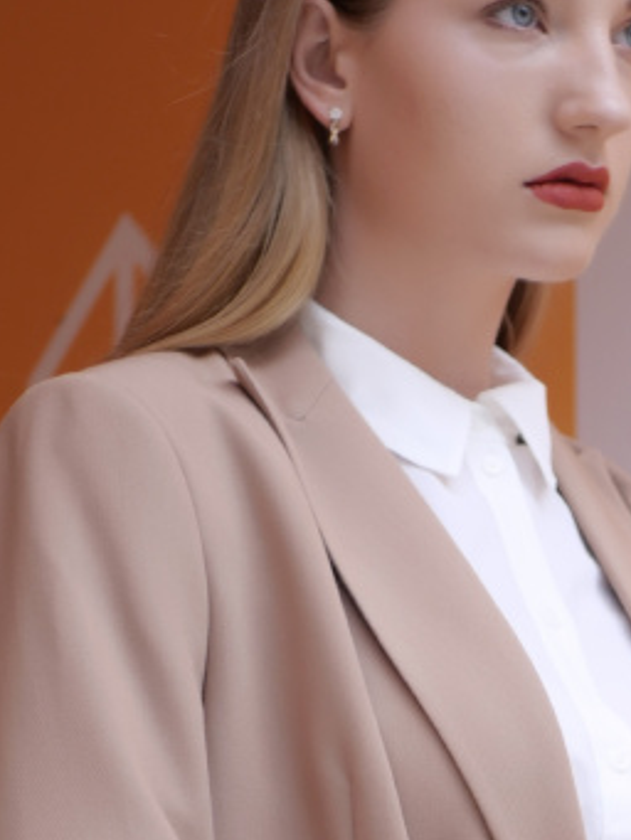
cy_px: 978
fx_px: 4275
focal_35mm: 176
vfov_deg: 11.0
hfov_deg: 8.4
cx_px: 744
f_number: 1.7
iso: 200
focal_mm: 25
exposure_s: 1/500
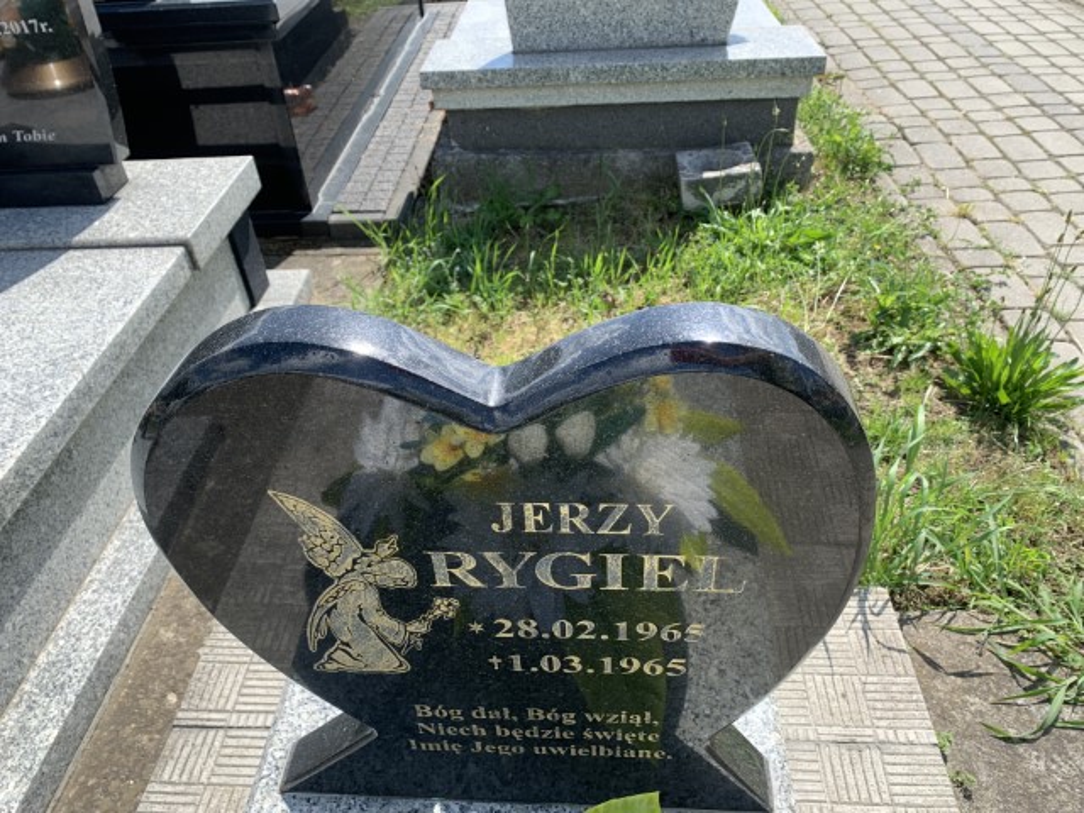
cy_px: 406
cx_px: 542
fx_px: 814
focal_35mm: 26
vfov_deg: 53.1
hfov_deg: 67.3
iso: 25
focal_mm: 4.25
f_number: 1.8
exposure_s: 1/1235
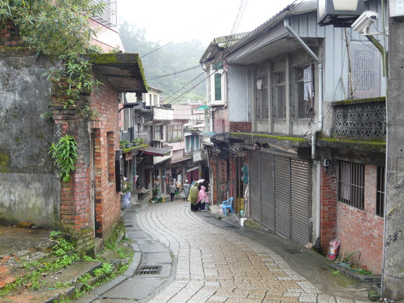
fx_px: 420
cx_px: 202
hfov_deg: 51.4
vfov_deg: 39.7
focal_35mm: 36
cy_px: 152
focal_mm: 5.8
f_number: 3.1
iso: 100
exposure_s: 1/80
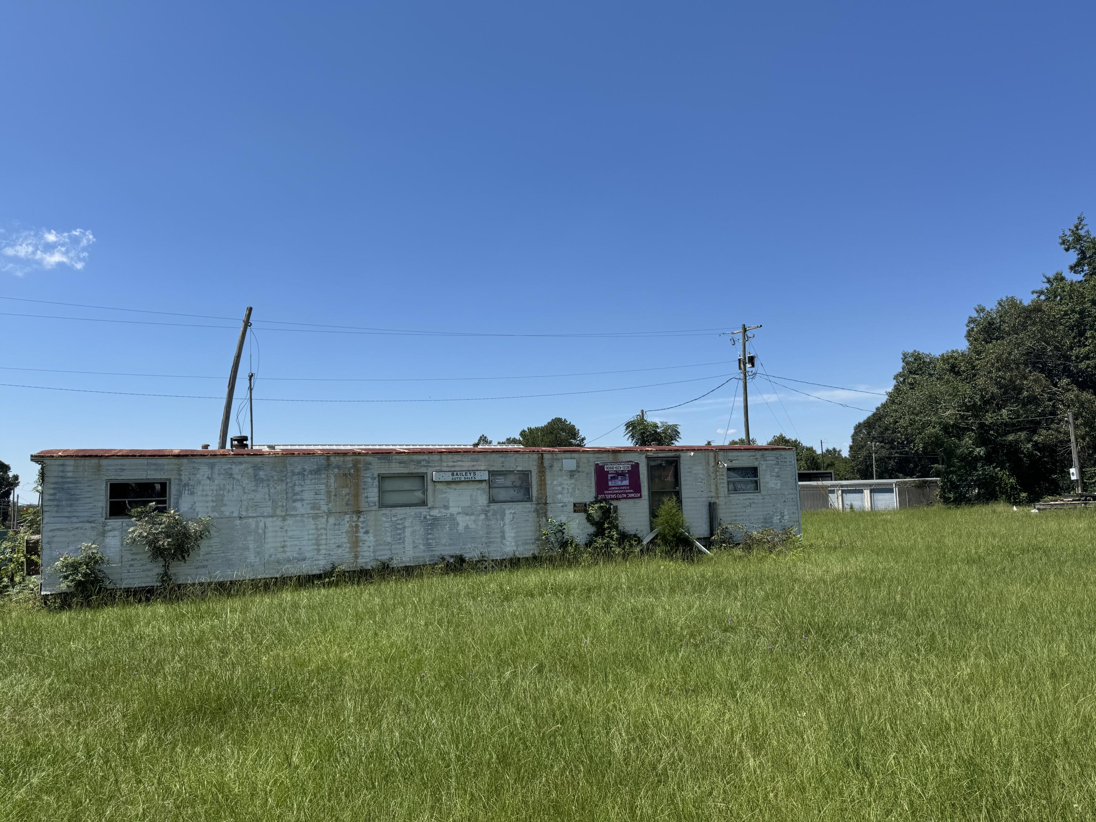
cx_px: 548
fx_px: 760
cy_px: 411
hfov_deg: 71.6
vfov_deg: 56.8
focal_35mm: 24
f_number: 1.78
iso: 80
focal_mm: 6.76
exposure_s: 1/5348
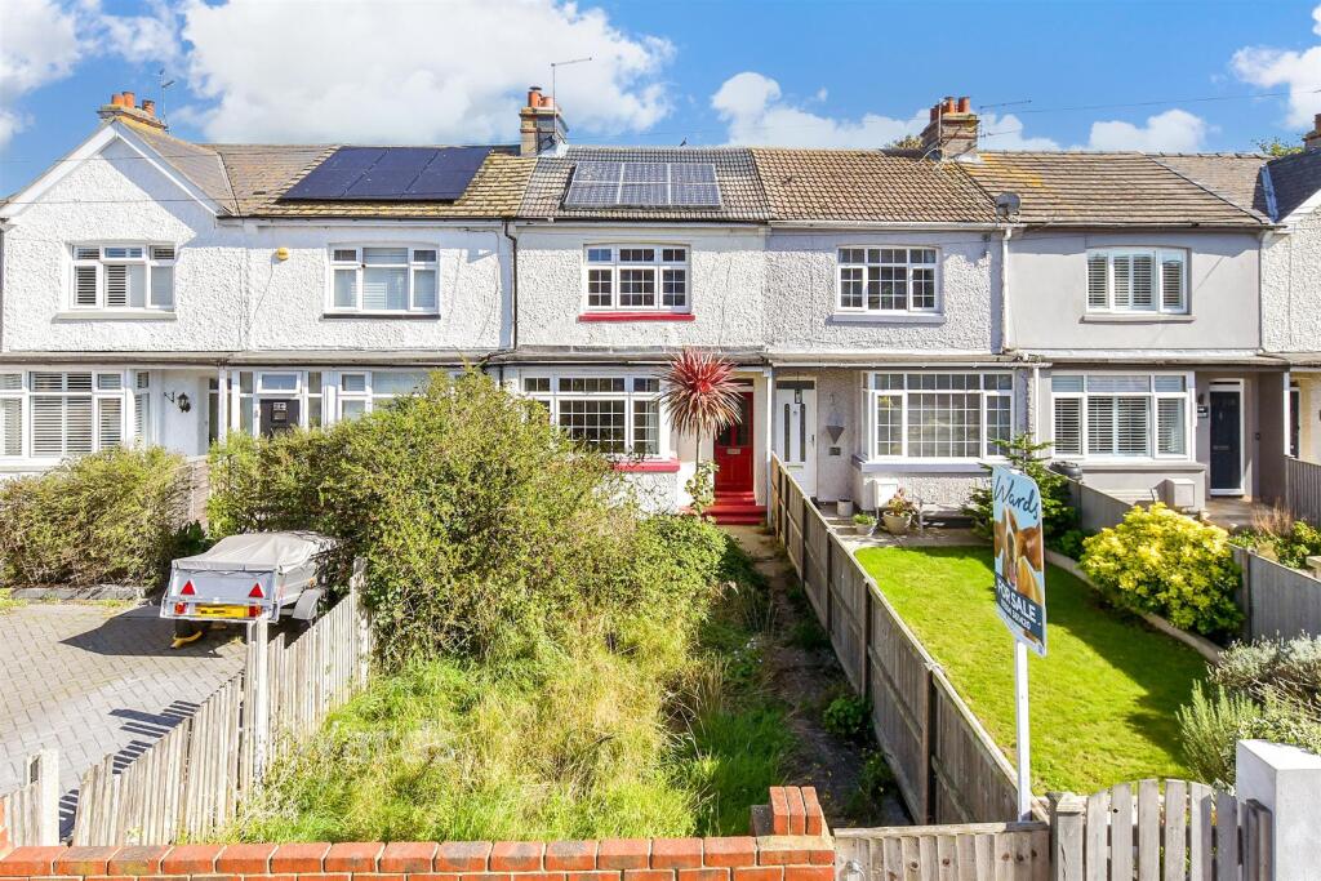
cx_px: 660
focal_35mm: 19
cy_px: 440
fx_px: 697
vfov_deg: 64.6
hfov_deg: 86.9
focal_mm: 13
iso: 160
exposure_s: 1/320
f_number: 8
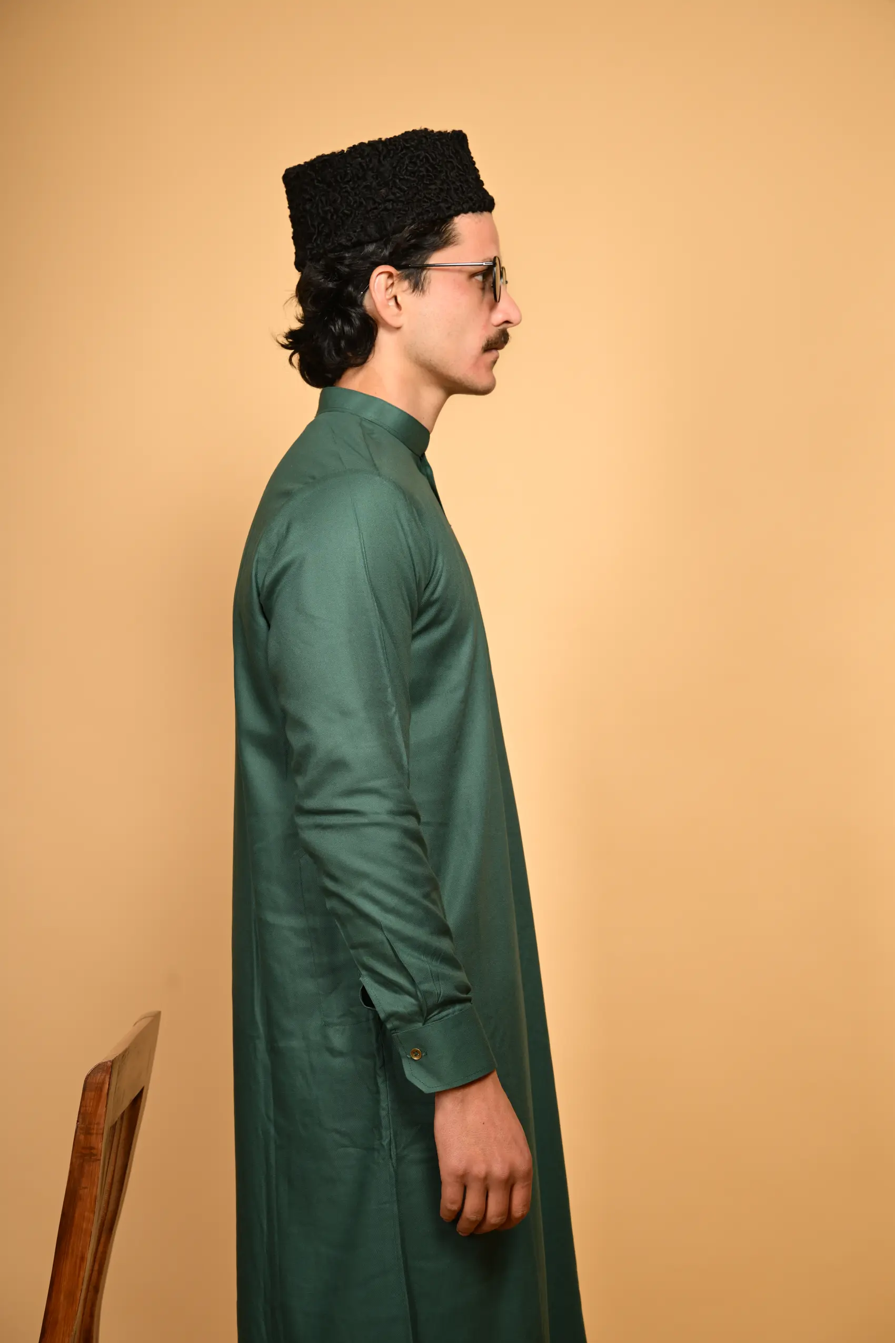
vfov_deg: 30.1
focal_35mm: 67
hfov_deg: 20.3
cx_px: 448
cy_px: 672
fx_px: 2498
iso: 160
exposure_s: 1/200
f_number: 6.3
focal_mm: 67
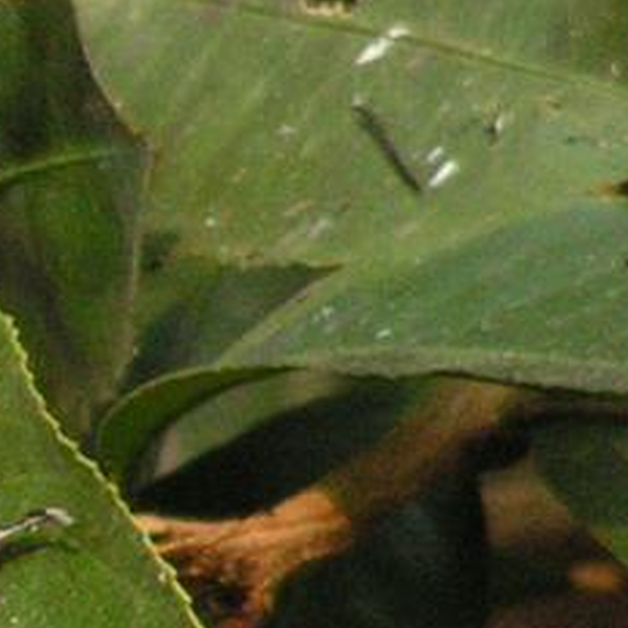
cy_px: 166
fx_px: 40722
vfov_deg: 0.9
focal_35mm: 1984
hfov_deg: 0.9
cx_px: -667
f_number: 3.7
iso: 200
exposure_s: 1/400
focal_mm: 63
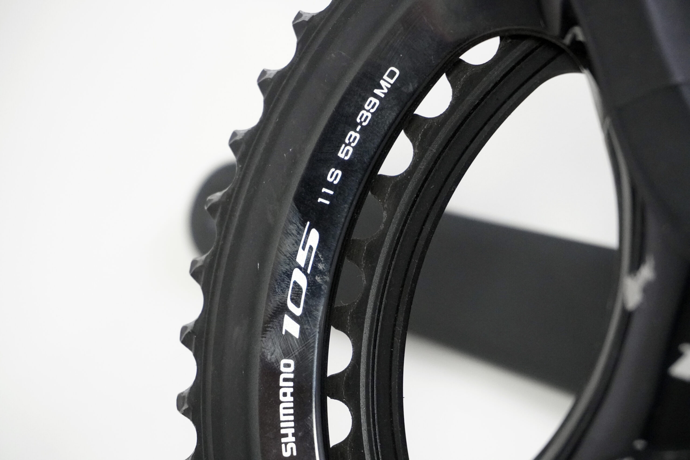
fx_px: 1409
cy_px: 230
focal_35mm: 74
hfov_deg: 27.5
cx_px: 345
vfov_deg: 18.5
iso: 5000
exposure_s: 1/80
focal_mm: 49
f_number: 5.6
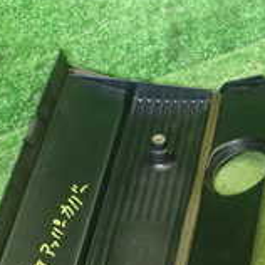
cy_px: 317
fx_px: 875
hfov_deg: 16.9
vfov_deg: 16.5
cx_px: 263
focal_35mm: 101
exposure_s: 1/30
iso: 250
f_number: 2.3
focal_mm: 5.4
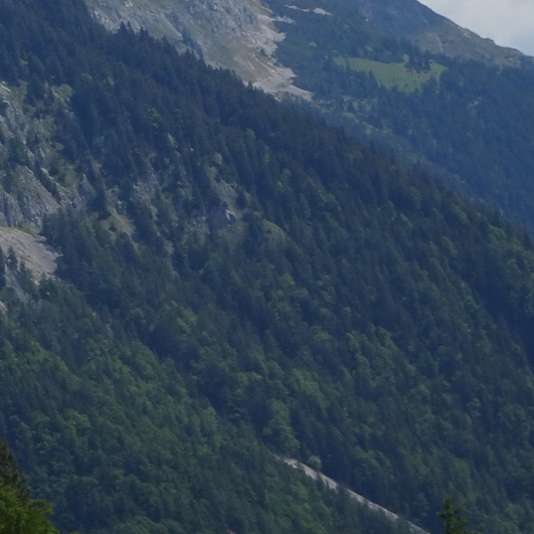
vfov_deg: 4.9
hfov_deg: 4.9
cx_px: -373
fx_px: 6178
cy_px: -133
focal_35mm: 354
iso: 80
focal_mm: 19.1
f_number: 5.6
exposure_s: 1/640
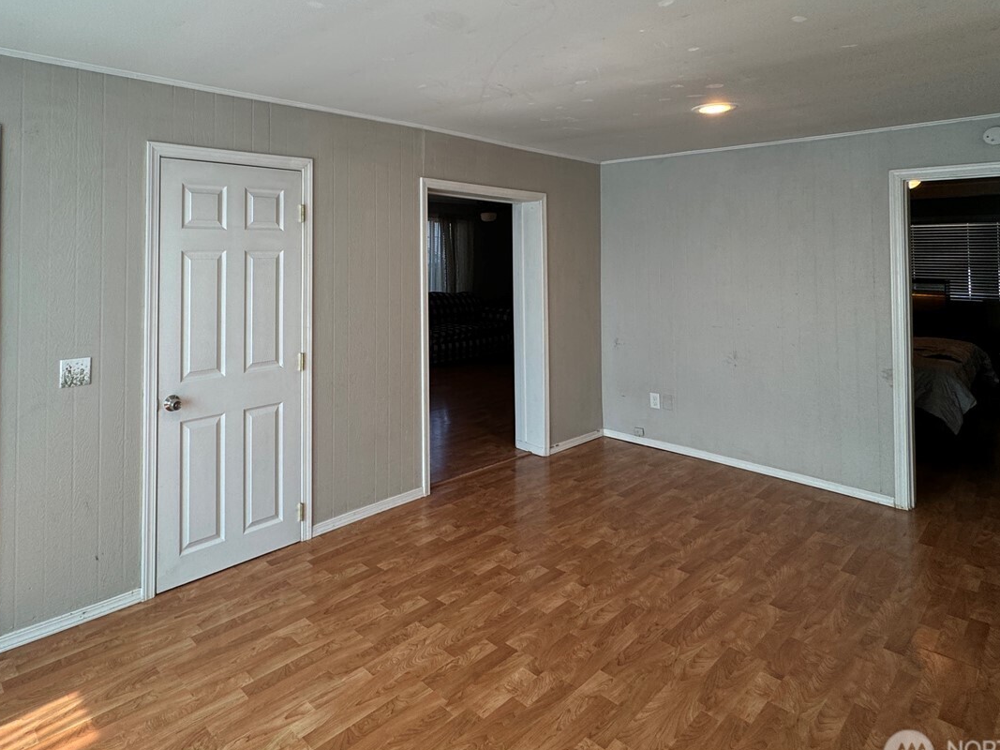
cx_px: 377
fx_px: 607
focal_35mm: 21
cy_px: 231
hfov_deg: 77.6
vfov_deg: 61.4
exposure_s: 1/120
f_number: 2.2
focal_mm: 2.22
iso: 50
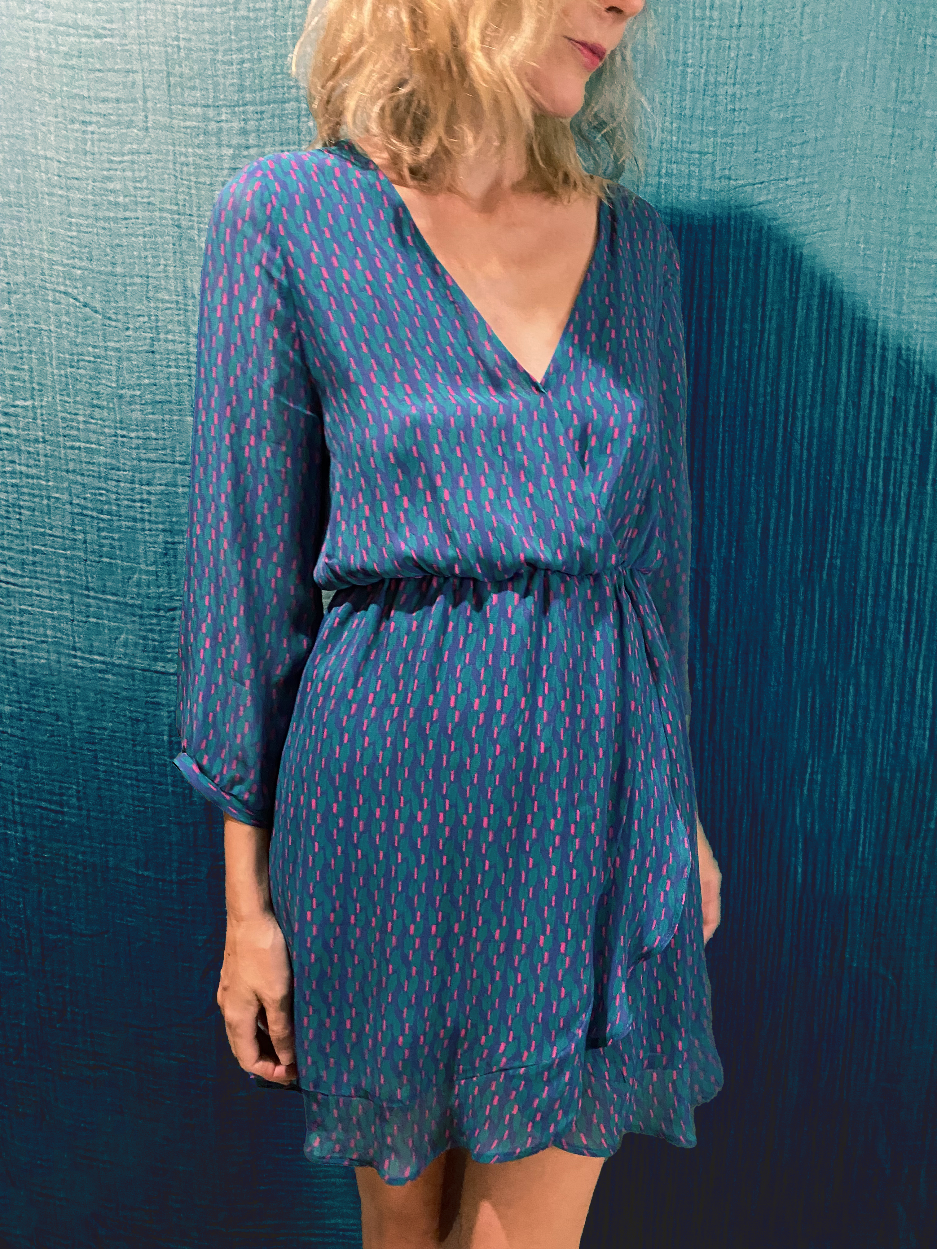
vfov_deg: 67.3
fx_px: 938
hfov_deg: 53.1
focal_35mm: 26
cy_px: 624
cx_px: 468
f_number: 1.8
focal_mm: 4.25
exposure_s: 1/31
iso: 640
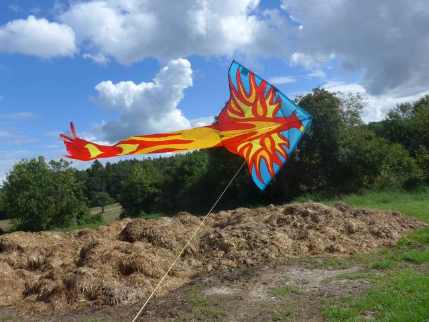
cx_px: 214
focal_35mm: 29
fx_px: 359
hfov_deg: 61.7
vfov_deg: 48.2
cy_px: 161
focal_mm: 6
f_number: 2.8
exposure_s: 1/2000
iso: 80
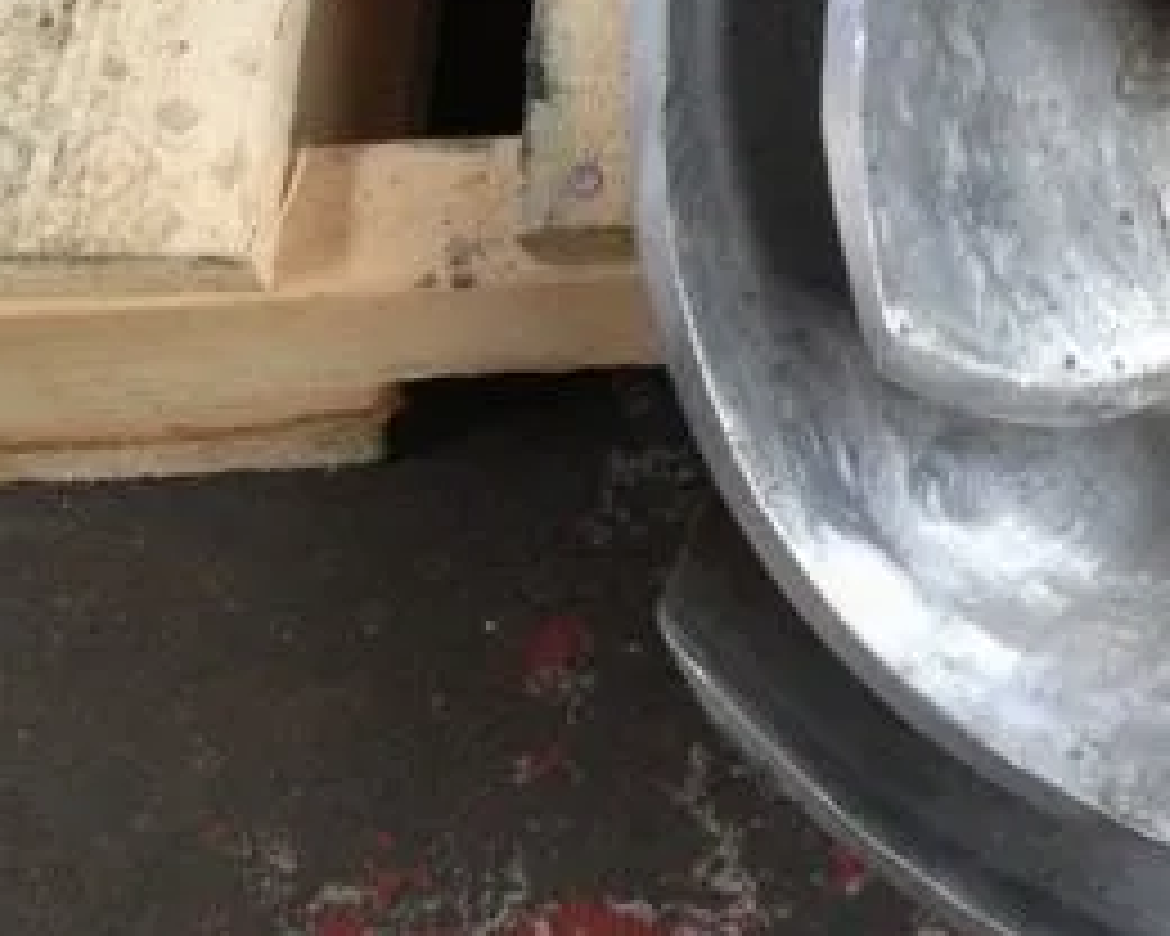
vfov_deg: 18.2
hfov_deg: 21.5
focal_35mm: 84
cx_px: 1314
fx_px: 2909
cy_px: 256
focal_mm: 4.28
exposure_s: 1/20
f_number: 2.4
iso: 125
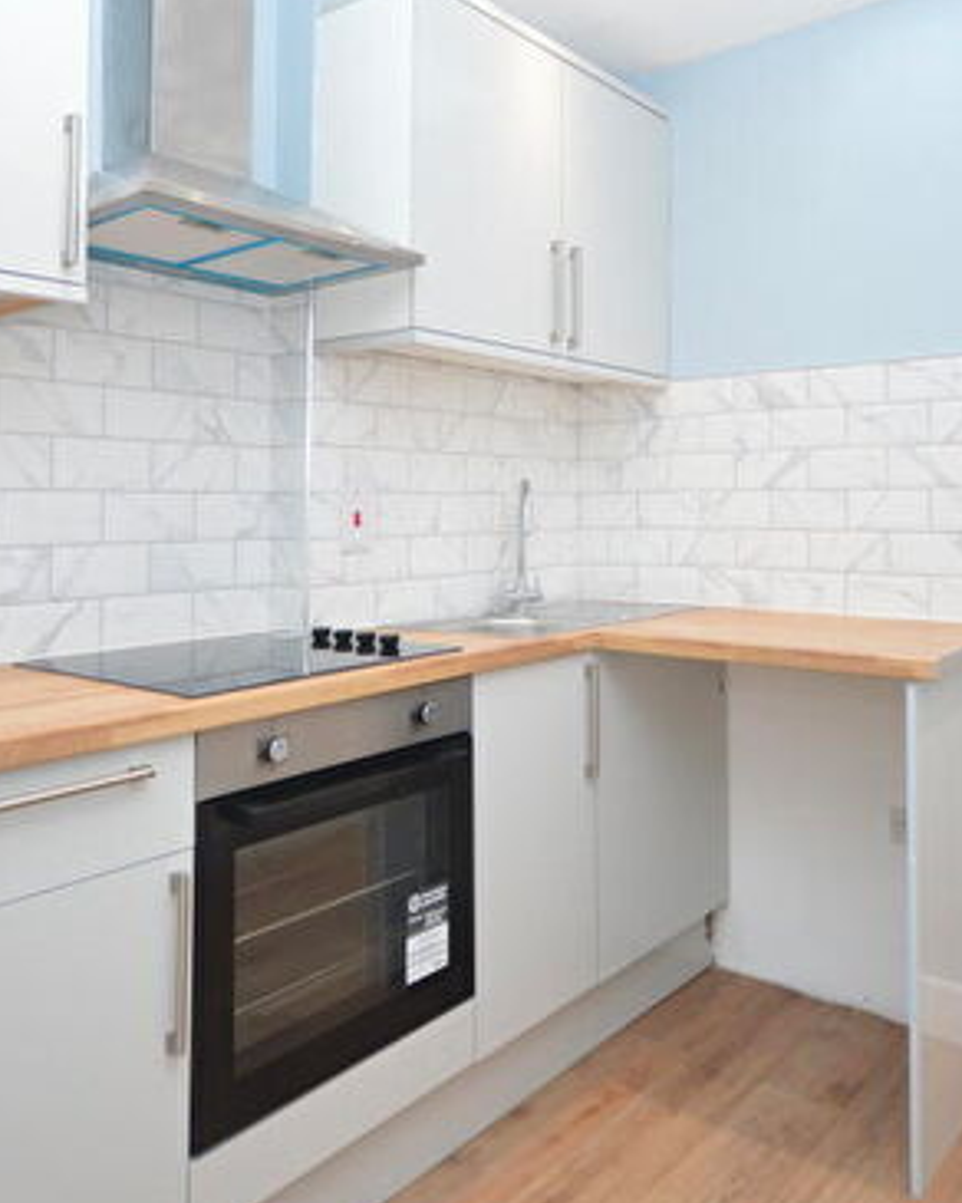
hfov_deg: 53.0
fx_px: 961
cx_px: 540
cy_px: 465
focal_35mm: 27
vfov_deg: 63.3
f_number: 4
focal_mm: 10
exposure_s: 1/60
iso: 560
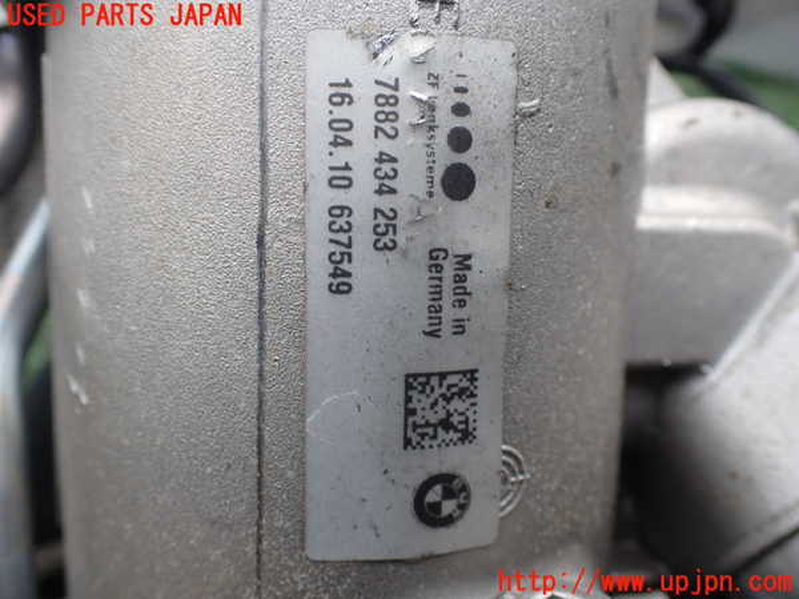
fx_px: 692
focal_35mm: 30
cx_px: 400
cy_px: 300
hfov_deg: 60.0
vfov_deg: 46.8
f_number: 2.3
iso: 125
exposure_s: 1/125
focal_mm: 5.4
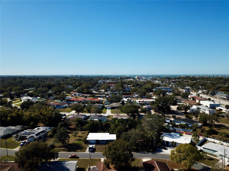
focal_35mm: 26
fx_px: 172
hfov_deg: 67.3
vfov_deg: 53.1
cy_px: 86
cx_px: 114
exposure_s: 1/2469
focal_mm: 4.73
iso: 100
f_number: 2.2
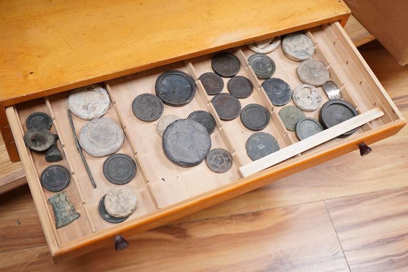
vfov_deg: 29.9
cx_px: 204
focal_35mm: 45
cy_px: 136
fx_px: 510
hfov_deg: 43.6
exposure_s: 1/125
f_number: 3.5
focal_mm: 30
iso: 1600
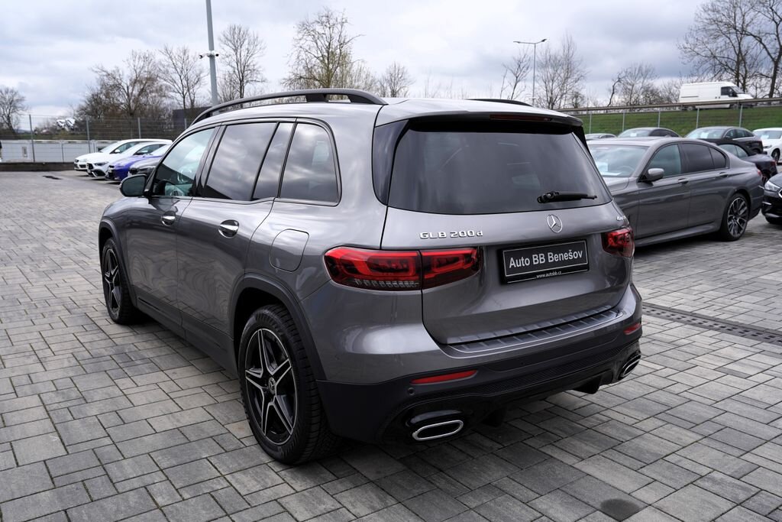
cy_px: 261
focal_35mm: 30
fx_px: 652
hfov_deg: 61.9
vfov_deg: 43.6
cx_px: 391
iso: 100
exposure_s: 1/200
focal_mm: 30
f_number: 7.1
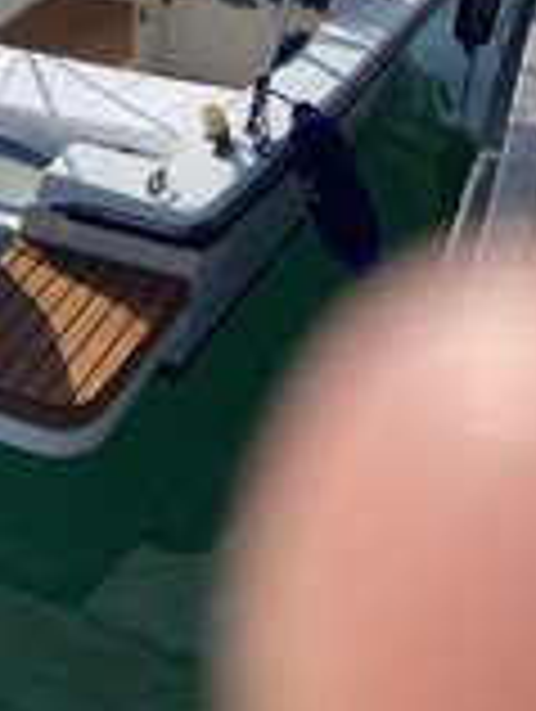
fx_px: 1277
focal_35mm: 62
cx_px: 56
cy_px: -7
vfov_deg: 29.1
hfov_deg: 23.1
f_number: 1.8
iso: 32
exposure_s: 1/3984
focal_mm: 4.25
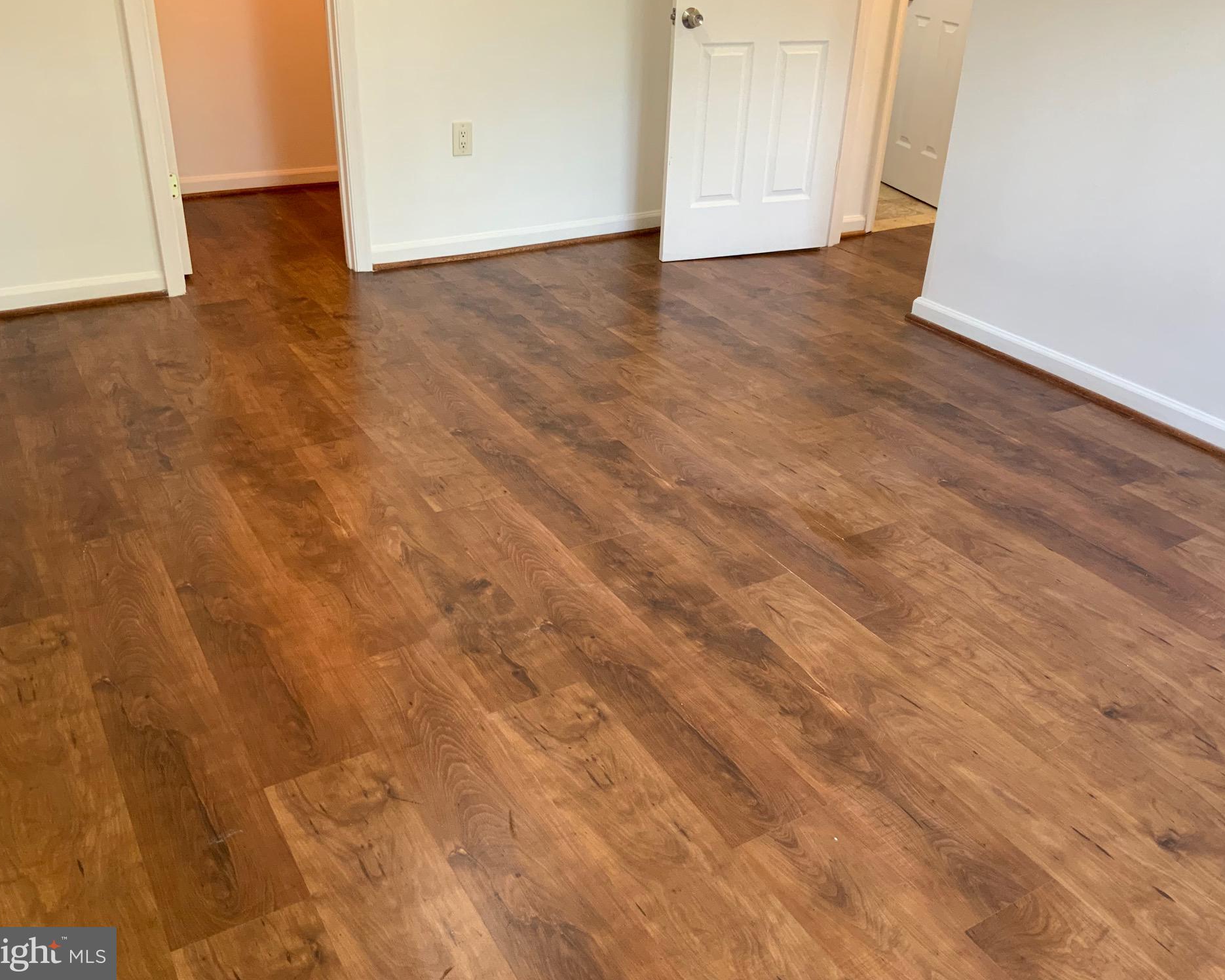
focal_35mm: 31
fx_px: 1124
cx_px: 624
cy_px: 478
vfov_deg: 47.1
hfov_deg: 57.2
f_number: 1.8
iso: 80
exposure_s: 1/60
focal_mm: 3
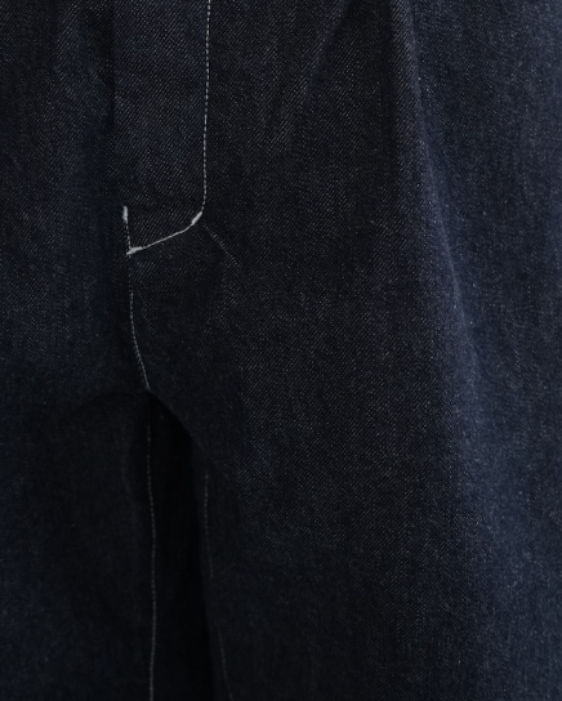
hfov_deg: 26.2
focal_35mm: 58
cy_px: 184
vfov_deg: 31.9
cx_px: 333
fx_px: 1205
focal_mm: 35
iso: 2500
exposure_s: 1/60
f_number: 6.3
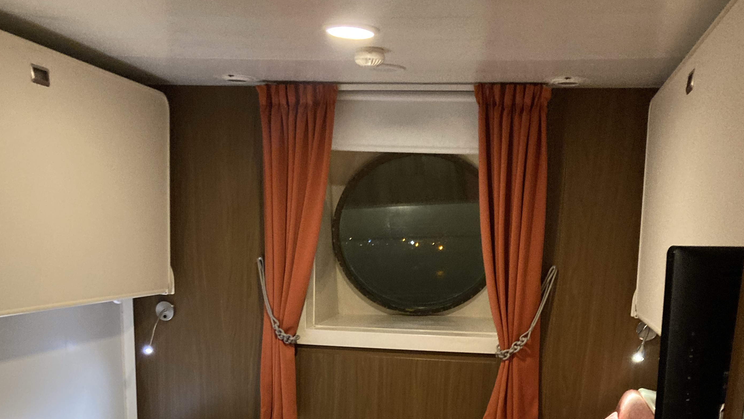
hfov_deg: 46.4
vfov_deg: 25.3
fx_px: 868
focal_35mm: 44
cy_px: 453
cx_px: 352
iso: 400
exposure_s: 1/25
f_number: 1.8
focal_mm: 3.99
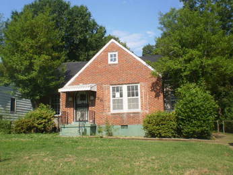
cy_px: 88
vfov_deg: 39.7
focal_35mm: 36
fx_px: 242
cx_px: 116
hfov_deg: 51.3
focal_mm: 6.3
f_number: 4.6
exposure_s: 1/500
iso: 64
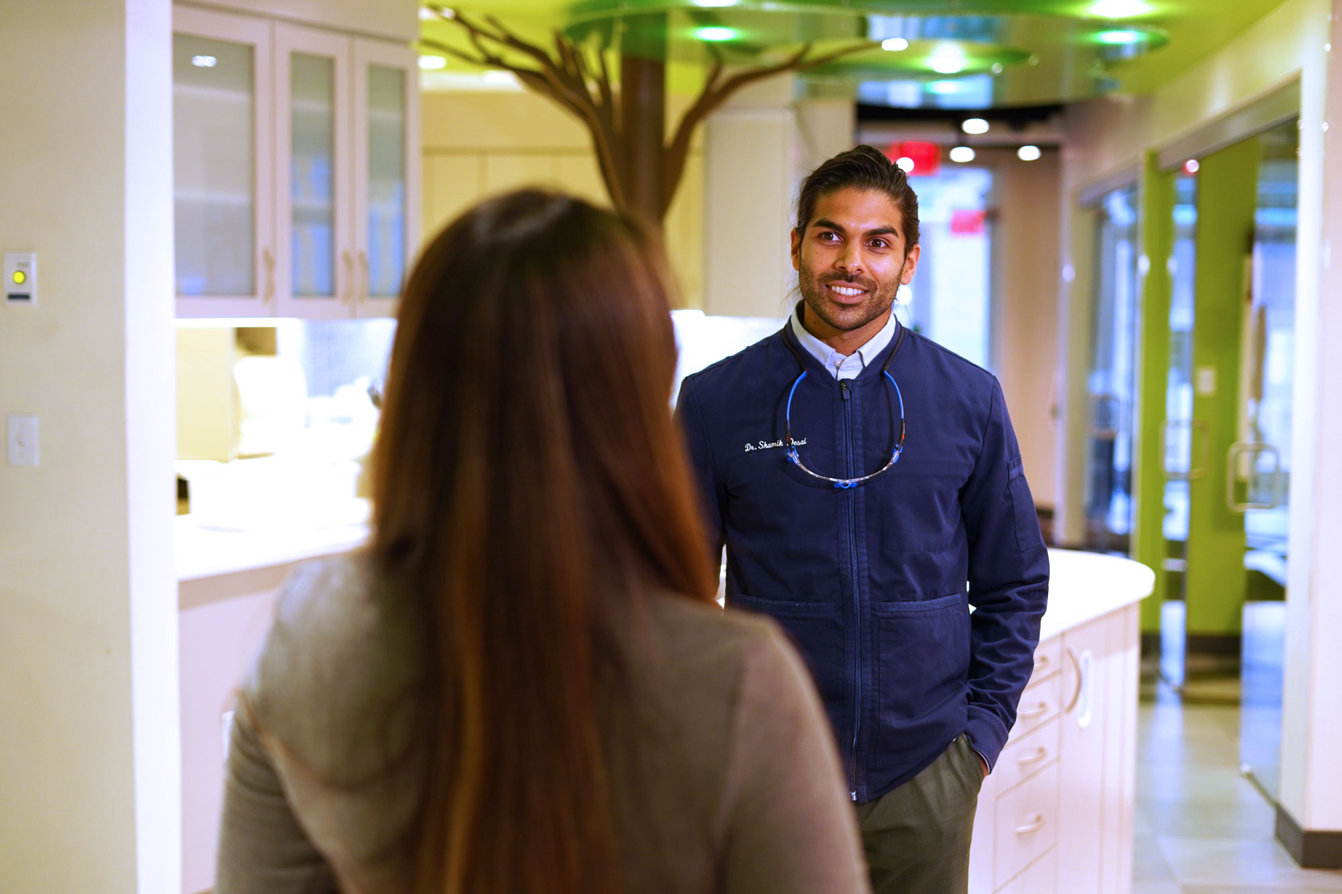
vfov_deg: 27.0
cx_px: 671
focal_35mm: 50
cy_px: 447
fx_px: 1864
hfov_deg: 39.6
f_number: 2.2
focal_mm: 50
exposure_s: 1/125
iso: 640
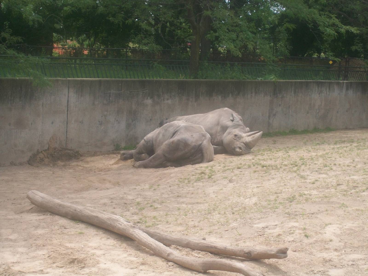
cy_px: 138
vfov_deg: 17.0
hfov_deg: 22.5
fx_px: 925
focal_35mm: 87
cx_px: 184
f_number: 4.3
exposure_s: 1/320
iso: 80
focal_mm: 14.3
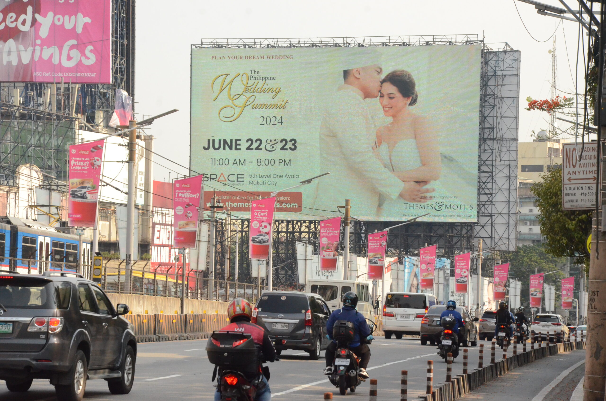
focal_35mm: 128
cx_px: 303
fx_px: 2142
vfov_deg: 10.7
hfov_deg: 16.1
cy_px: 200
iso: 3200
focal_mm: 85
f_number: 11
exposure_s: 1/2000
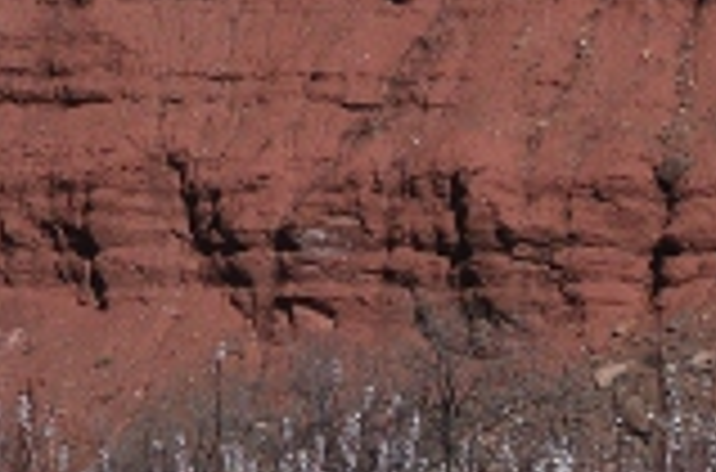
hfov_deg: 4.8
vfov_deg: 3.2
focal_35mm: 423
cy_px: 618
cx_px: 1364
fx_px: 8388
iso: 200
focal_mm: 70
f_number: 32
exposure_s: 1/90
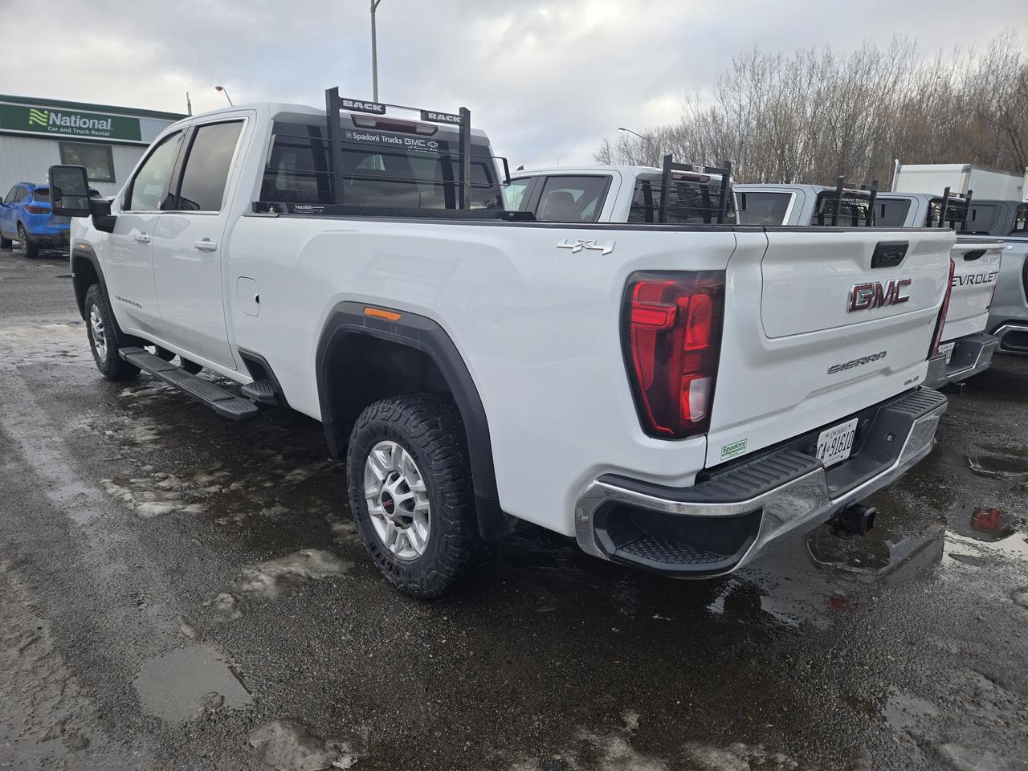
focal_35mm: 23
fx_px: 683
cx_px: 514
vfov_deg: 58.9
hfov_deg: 73.9
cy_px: 386
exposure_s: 1/378
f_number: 1.8
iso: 25
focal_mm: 5.4
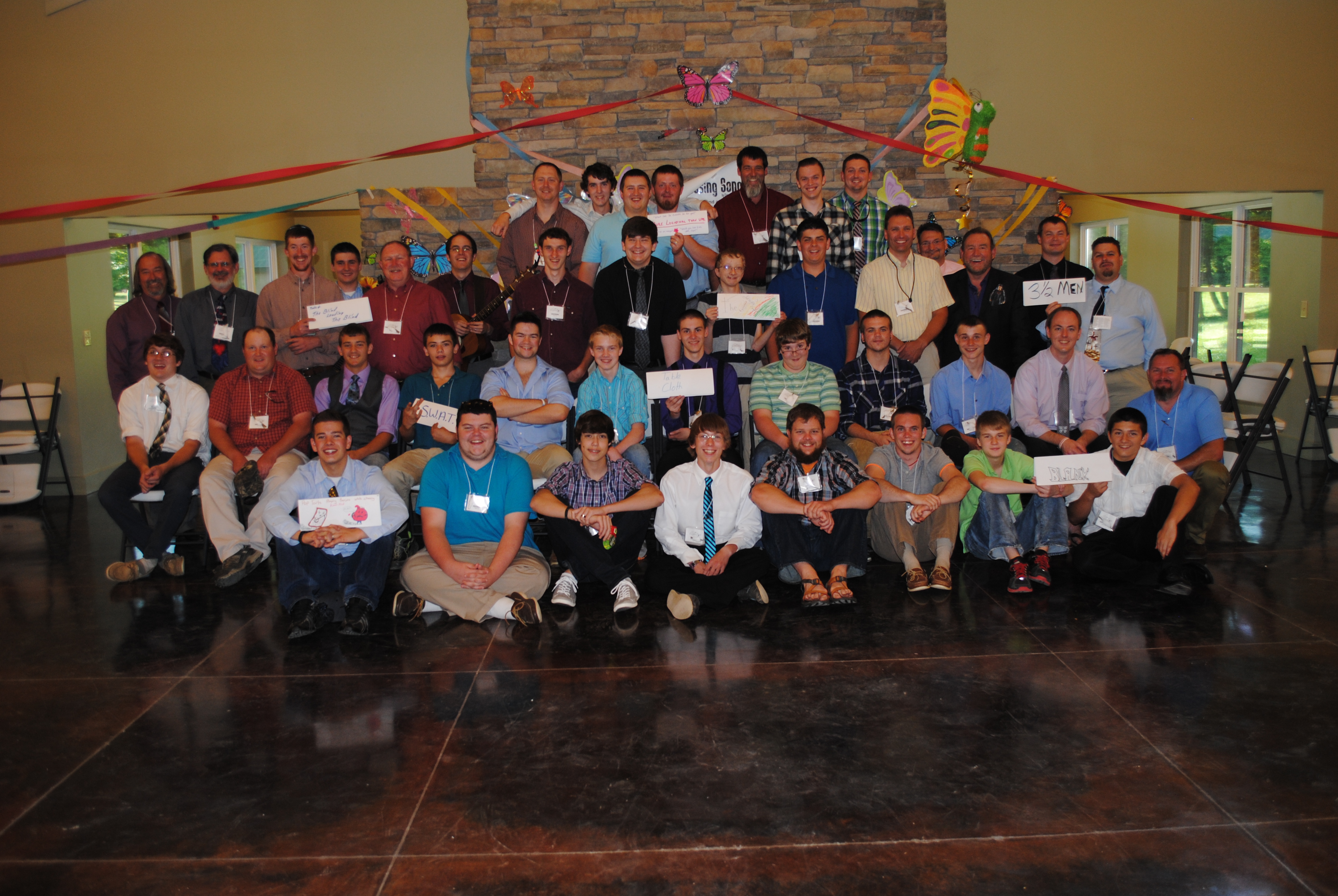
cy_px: 448
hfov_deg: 57.2
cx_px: 669
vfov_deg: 40.1
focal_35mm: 33
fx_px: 1228
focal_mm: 22
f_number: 3.8
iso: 200
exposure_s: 1/60
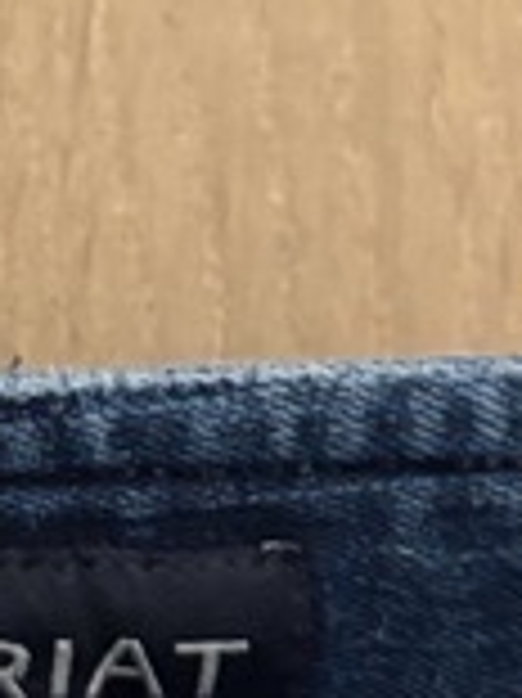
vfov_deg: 13.1
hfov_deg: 9.7
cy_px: 365
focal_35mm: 151
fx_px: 3040
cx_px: -124
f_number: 1.6
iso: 500
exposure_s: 1/60
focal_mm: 5.96
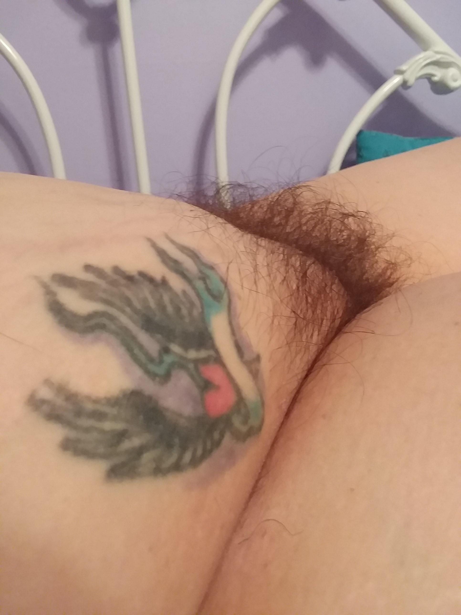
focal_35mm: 29
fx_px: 515
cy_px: 308
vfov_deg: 61.7
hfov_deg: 48.2
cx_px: 230
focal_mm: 2.47
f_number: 1.9
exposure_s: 1/15
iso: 200
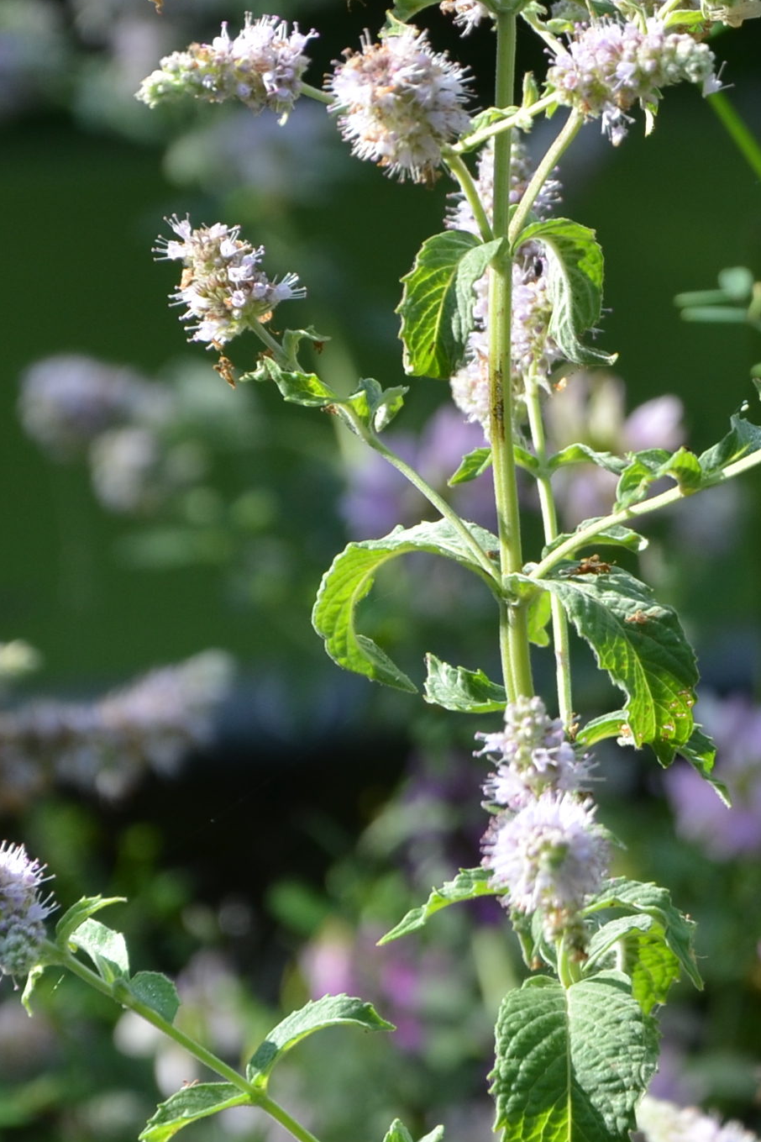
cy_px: 292
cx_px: 743
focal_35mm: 427
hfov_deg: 3.2
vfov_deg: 4.8
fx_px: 13550
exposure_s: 1/250
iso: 200
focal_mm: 105
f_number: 8
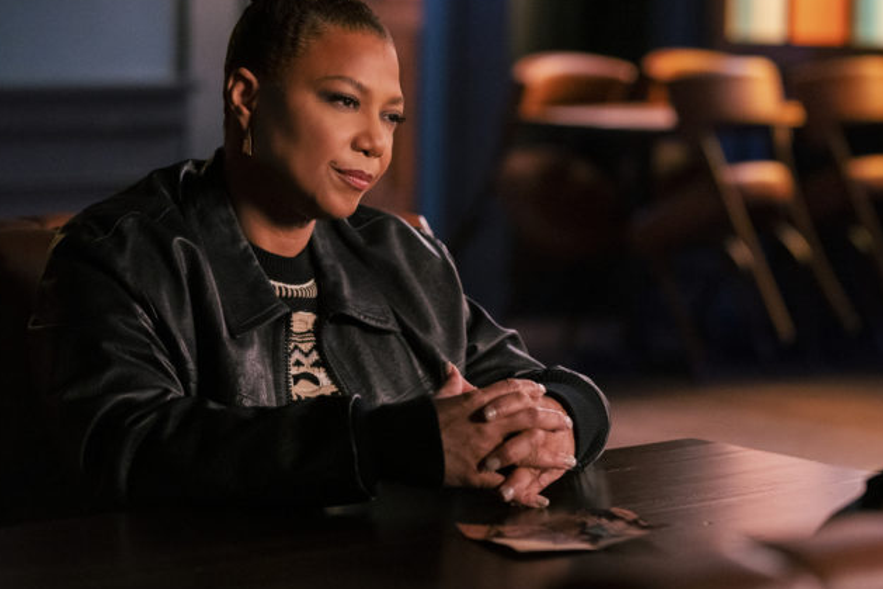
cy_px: 249
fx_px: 2844
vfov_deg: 11.8
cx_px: 473
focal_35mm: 116
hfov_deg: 17.6
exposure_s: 1/200
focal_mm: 95
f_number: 3.2
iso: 5000
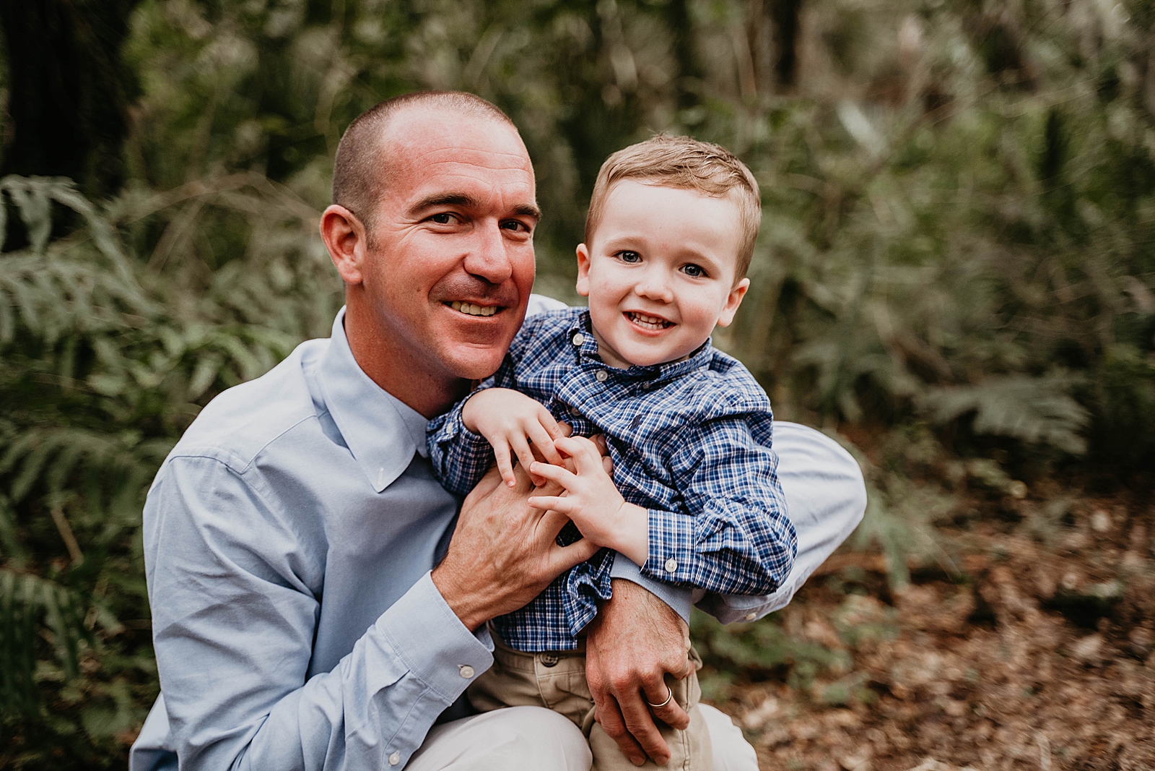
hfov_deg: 35.6
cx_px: 578
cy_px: 386
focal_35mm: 56
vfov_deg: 24.2
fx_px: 1797
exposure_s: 1/160
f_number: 2.8
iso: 500
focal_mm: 56
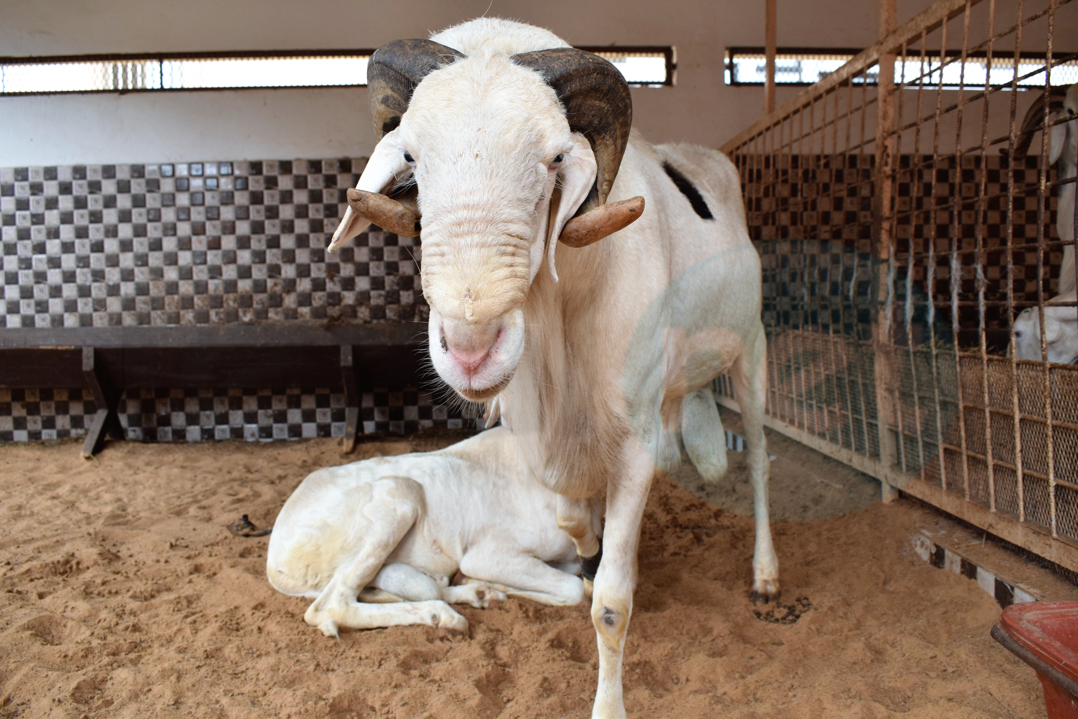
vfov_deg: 41.7
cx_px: 539
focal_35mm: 32
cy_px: 360
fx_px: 943
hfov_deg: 59.5
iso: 640
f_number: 7.1
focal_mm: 21
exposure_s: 1/200
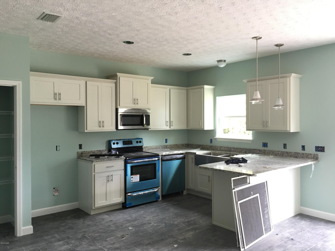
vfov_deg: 48.2
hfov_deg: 61.7
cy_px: 126
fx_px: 281
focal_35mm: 29
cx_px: 168
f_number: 2.2
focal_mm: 4.15
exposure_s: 1/15
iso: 50
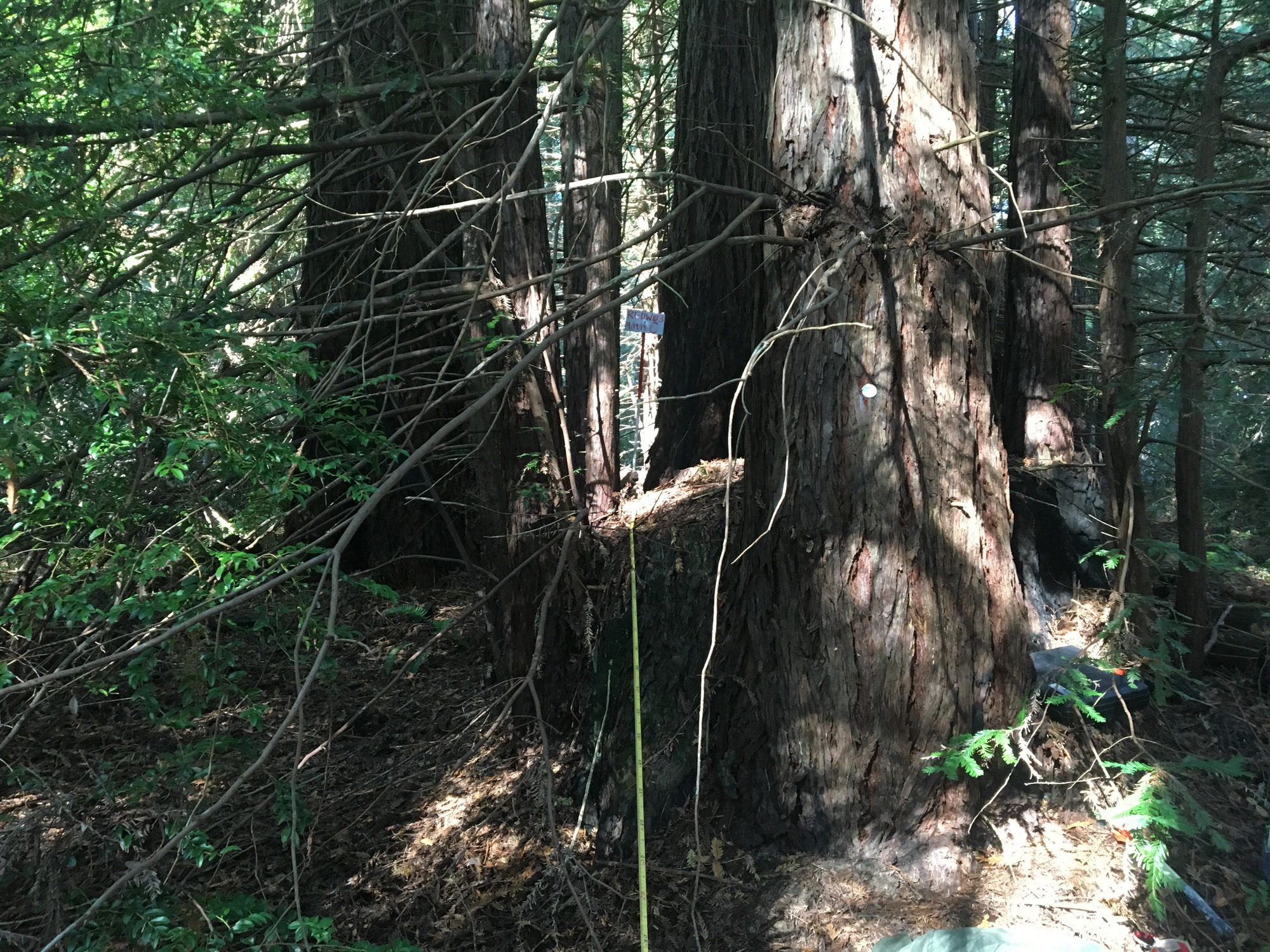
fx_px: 1064
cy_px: 476
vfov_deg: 48.2
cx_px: 635
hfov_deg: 61.7
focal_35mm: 29
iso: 160
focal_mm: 4.15
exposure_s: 1/30
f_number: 2.2
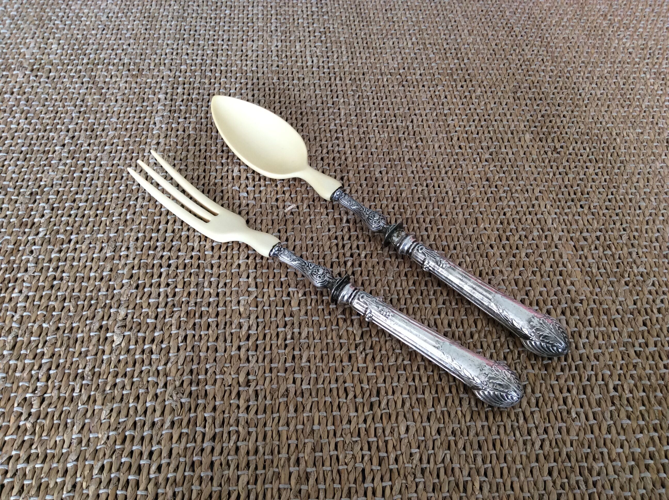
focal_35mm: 32
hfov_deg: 56.9
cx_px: 334
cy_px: 250
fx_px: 618
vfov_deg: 44.1
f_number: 2.4
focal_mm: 3.3
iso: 64
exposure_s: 1/25
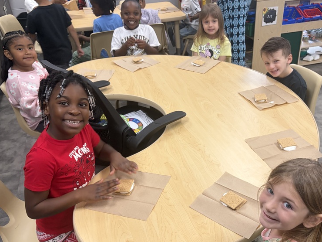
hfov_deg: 51.0
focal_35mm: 36
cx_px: 192
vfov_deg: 39.5
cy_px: 146
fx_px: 335
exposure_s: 1/60
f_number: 1.6
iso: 160
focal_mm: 5.96
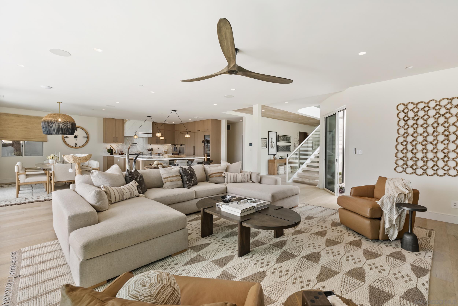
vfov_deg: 73.8
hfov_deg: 96.7
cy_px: 153
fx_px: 204
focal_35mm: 16
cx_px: 229
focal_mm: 16
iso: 500
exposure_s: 1/30
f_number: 13
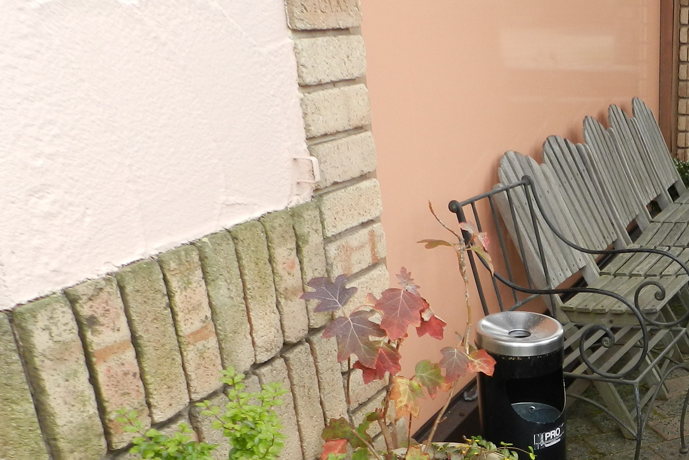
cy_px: 449
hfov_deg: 37.0
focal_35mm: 49
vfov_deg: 26.2
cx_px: 654
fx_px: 938
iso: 160
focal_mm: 4
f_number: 3.4
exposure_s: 1/160
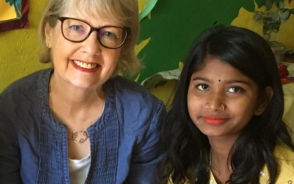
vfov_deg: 16.0
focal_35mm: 79
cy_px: 207
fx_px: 633
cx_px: 53
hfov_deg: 25.6
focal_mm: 4.15
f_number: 2.2
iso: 200
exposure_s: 1/17
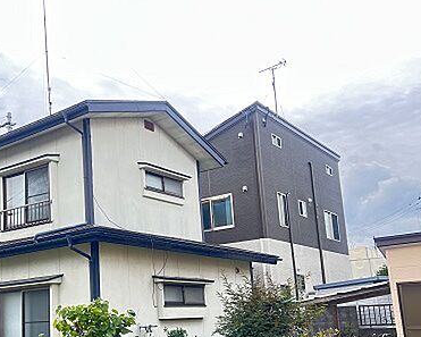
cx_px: 107
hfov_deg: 43.4
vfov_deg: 36.0
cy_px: 233
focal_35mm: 41
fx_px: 511
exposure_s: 1/486
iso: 50
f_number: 1.5
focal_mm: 5.7
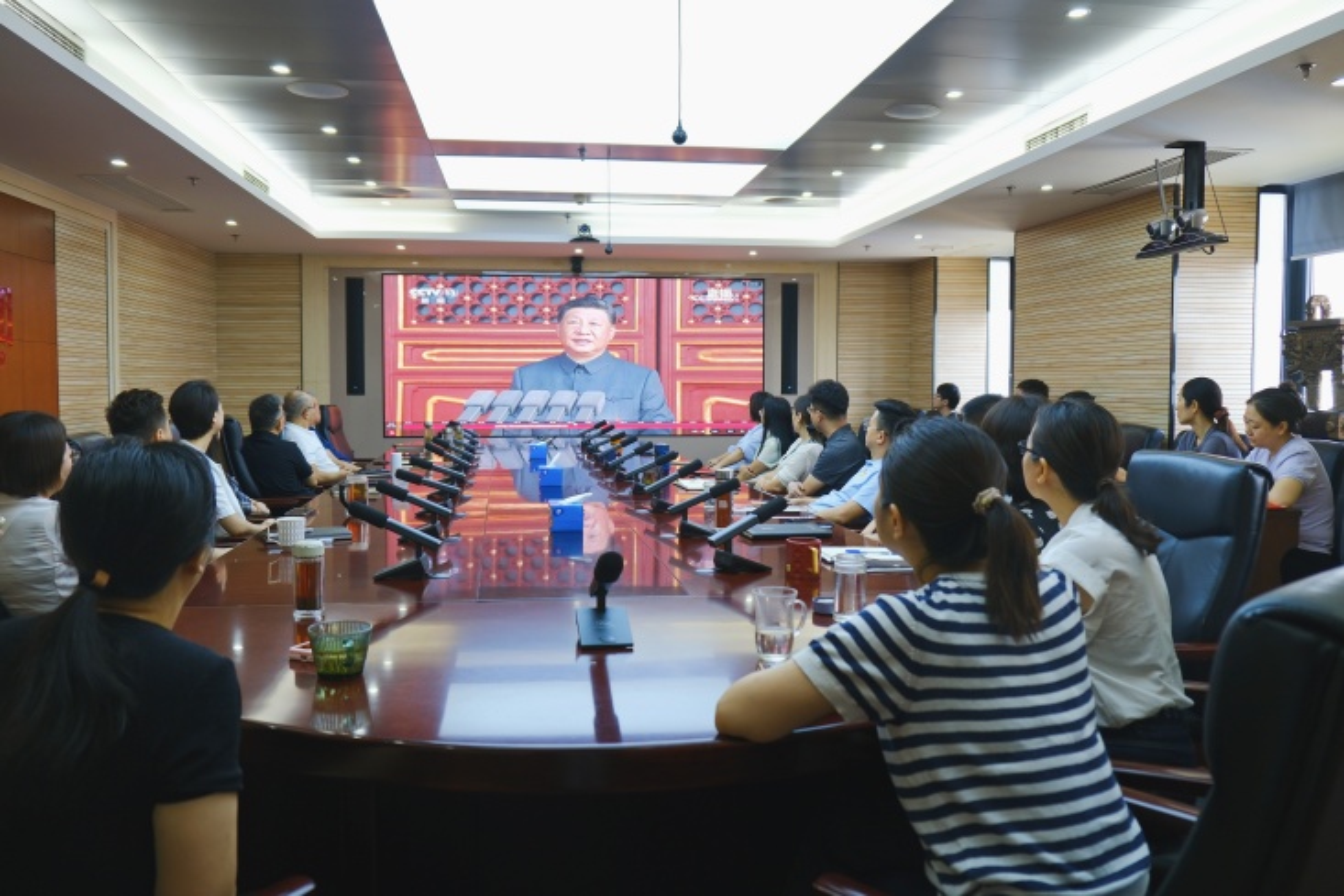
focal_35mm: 27
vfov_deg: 47.9
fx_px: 1008
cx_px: 672
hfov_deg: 67.4
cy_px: 448
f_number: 3.5
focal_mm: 18
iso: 200
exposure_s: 1/26
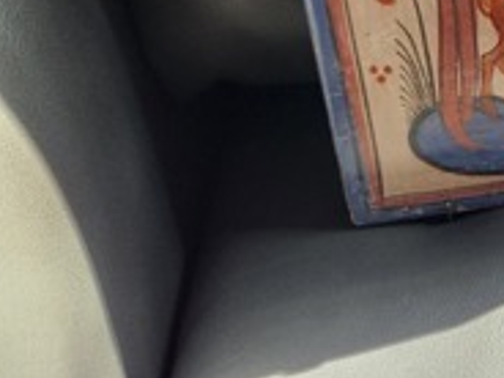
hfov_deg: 27.4
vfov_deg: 23.1
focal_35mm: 60
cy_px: -25
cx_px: 638
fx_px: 874
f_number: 1.8
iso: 400
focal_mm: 5.4
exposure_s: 1/120
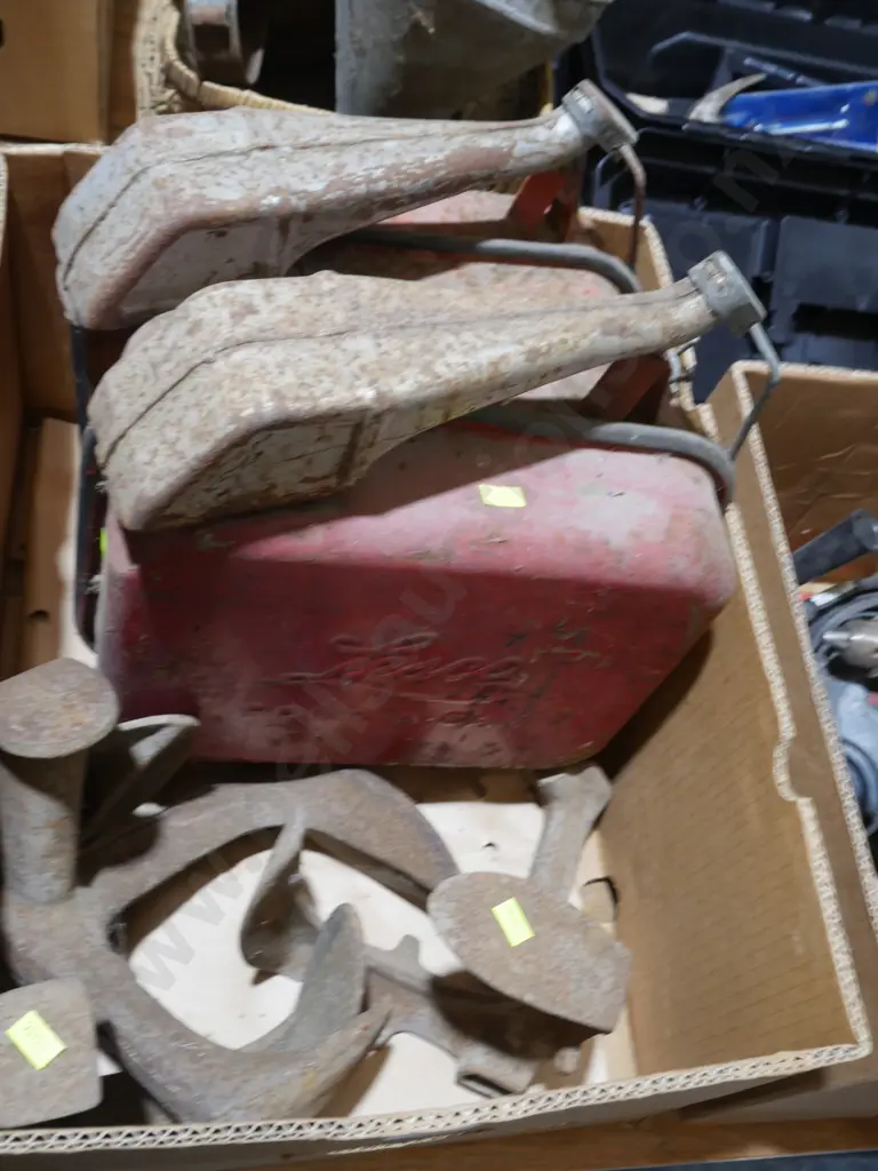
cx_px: 439
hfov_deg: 41.8
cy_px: 586
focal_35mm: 34
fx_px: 1150
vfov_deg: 54.0
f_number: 5.6
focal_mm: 17
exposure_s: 1/60
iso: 1000
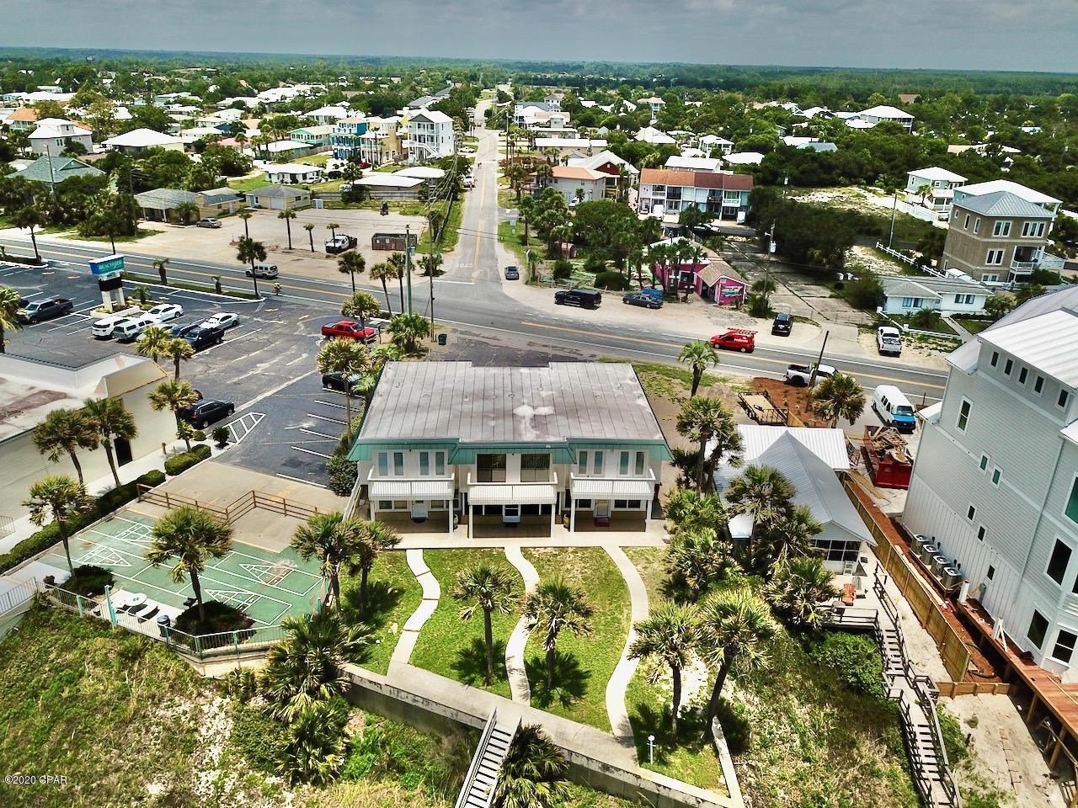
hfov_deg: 67.3
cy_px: 404
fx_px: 810
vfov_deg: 53.1
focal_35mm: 26
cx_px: 539
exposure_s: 1/2890
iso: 100
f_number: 2.2
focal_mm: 4.73
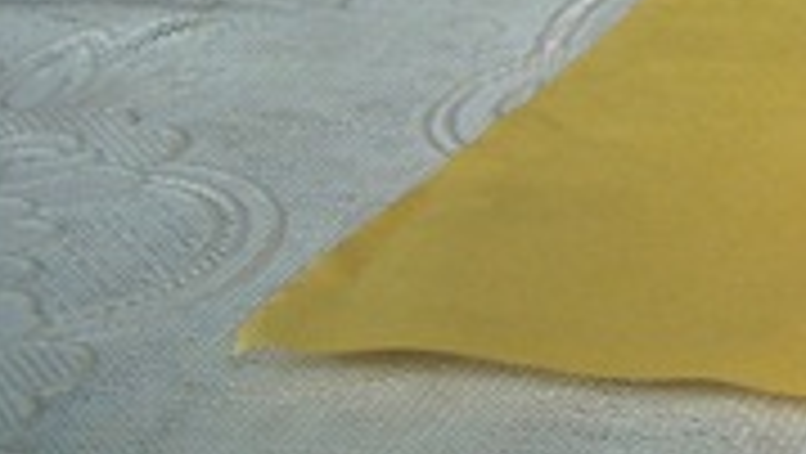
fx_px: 2909
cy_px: -539
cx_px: 1391
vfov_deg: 8.4
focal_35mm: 136
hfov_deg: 14.2
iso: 64
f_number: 2.8
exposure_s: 1/84
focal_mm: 5.7
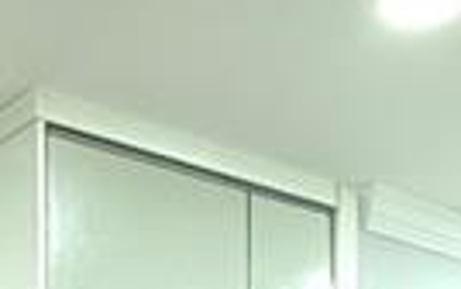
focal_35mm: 85
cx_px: -83
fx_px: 1069
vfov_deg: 12.7
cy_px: 643
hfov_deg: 22.5
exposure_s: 1/99
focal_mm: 2.22
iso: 320
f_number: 2.2
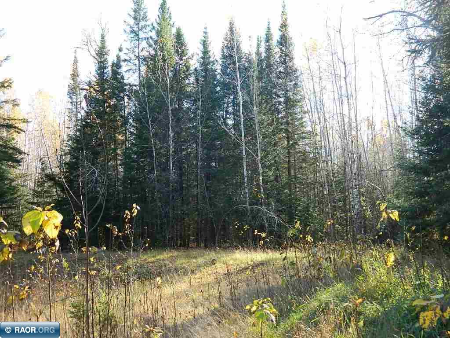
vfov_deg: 30.9
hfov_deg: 40.4
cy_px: 169
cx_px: 225
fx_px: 611
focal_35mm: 47
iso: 110
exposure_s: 1/125
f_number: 3.6
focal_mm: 8.4
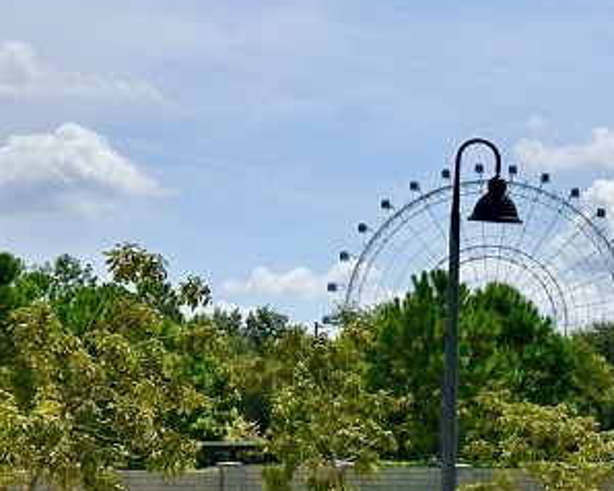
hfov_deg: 11.4
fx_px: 2924
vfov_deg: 9.6
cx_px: 987
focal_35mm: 161
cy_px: 336
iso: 64
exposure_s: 1/10870
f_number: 1.78
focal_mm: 6.86
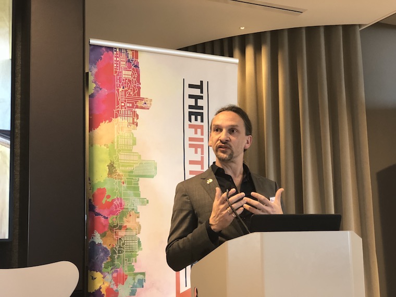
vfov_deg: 25.7
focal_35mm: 57
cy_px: 148
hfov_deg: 33.8
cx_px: 198
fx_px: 652
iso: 250
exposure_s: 1/60
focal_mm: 6.6
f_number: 2.8
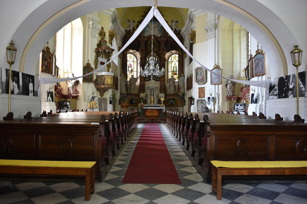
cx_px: 154
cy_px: 102
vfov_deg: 47.9
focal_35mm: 27
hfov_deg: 67.4
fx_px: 230
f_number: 4.5
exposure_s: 1/15
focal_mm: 18
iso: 250
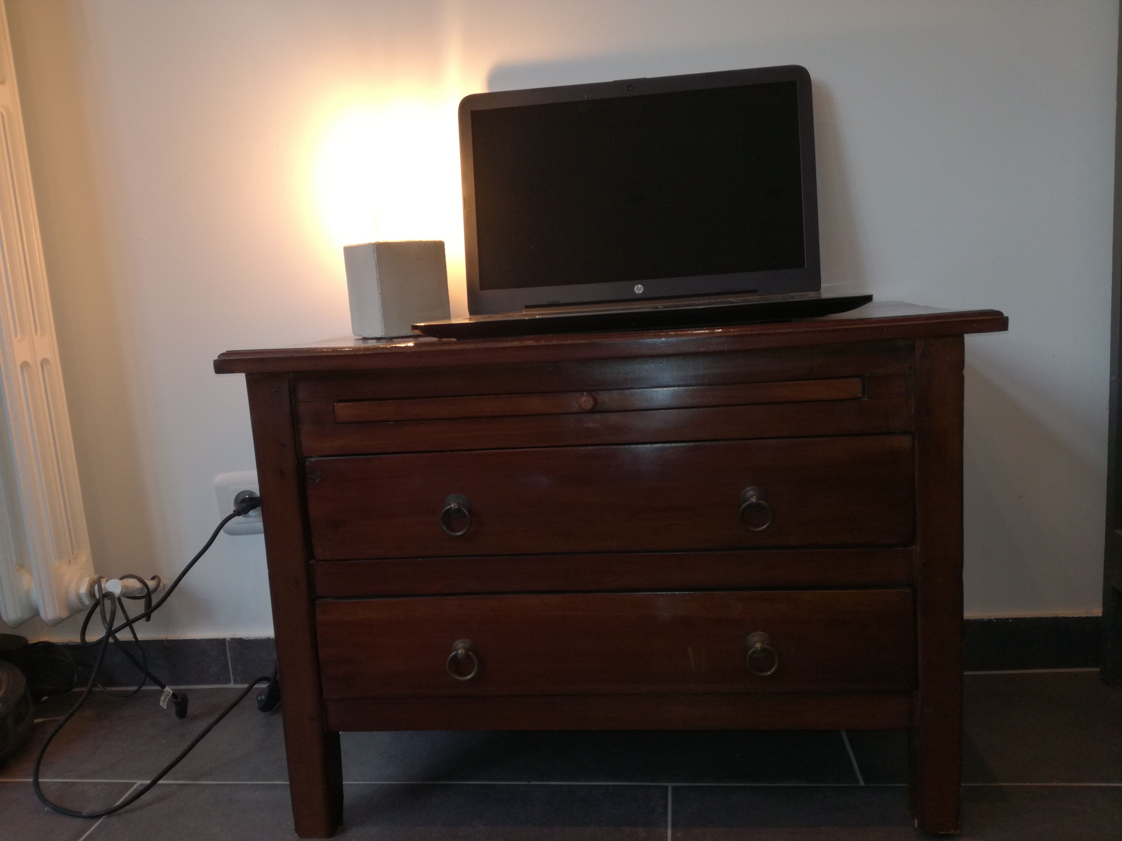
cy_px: 420
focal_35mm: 27
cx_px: 561
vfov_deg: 51.4
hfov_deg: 65.3
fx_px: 875
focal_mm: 3.79
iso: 64
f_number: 2
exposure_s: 1/33.3
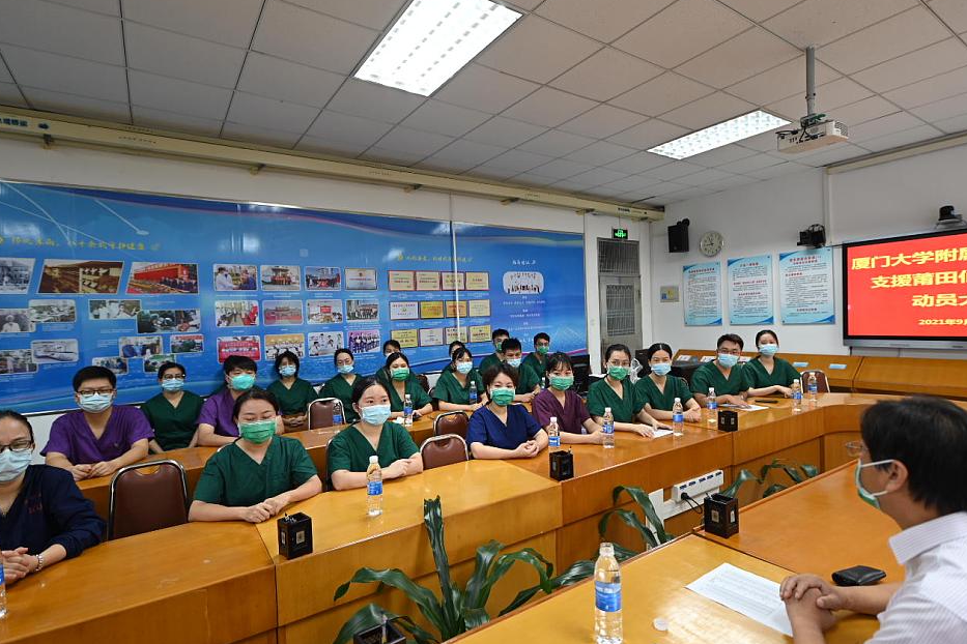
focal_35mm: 18
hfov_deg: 89.9
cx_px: 507
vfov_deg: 67.4
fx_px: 483
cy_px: 332
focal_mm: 14
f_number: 1.8
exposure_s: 1/80
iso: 200
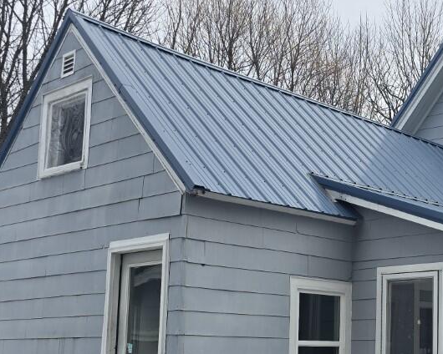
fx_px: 800
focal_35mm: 61
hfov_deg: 29.3
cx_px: 425
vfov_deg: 24.6
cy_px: 286
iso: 12
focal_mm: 6.3
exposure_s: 1/484
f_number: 1.7
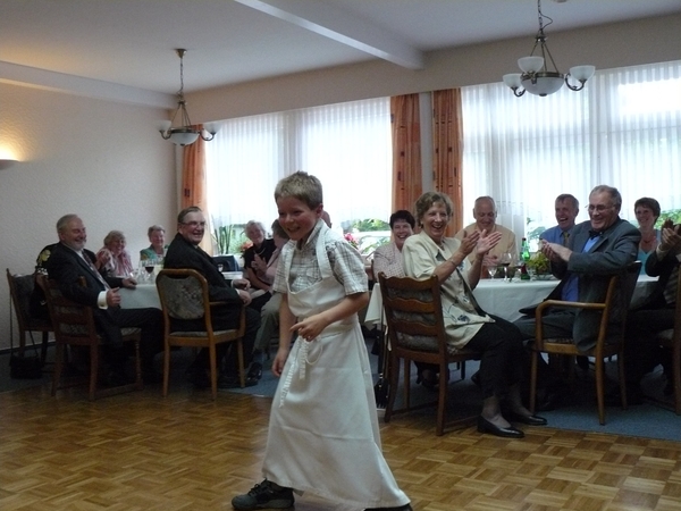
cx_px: 340
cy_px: 256
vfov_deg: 39.7
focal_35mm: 36
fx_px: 708
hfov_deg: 51.4
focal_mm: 6
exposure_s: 1/100
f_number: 3.6
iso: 400
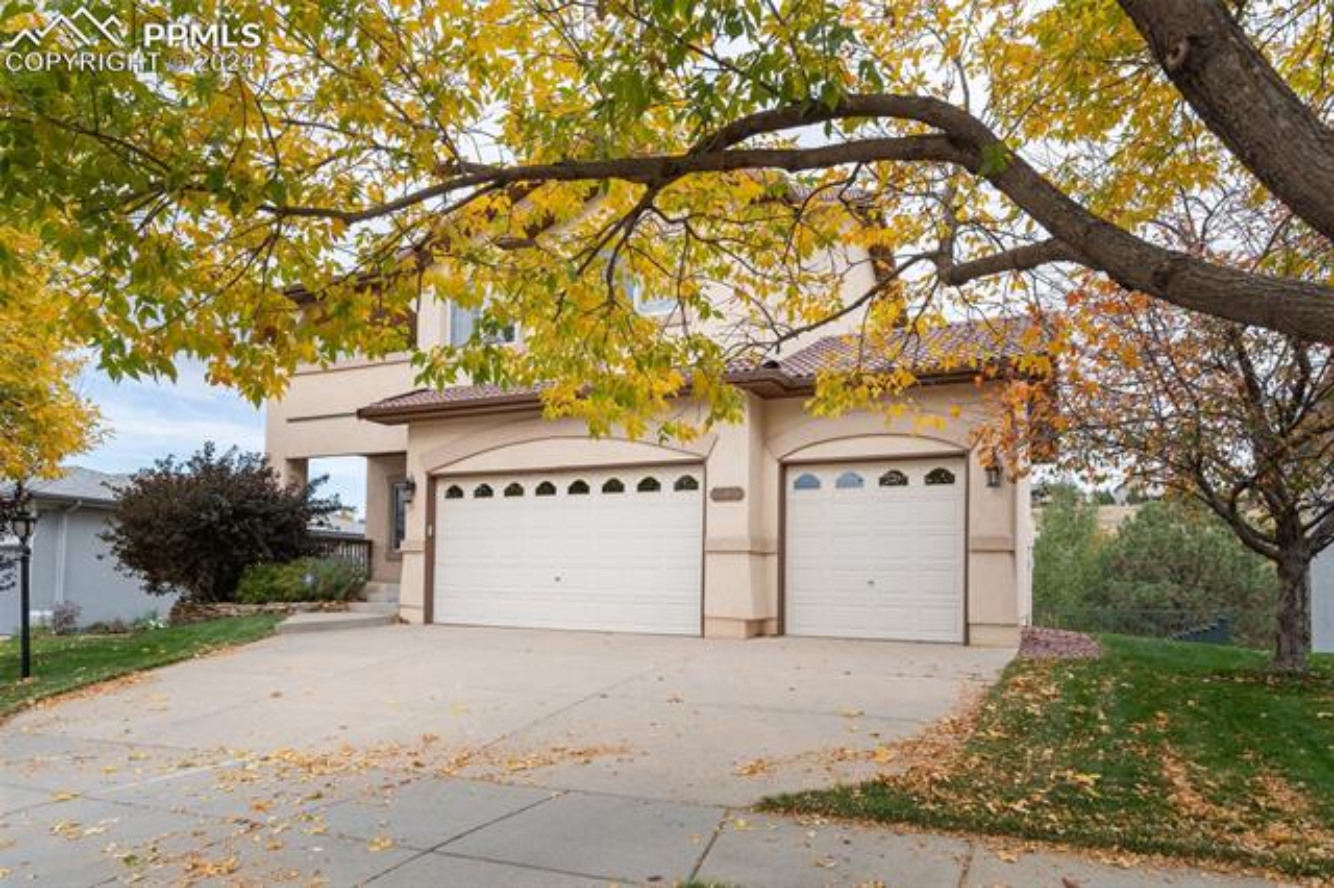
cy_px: 444
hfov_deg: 81.2
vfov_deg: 59.4
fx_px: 778
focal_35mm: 21
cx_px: 667
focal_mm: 21
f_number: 7.1
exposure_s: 1/640
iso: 500
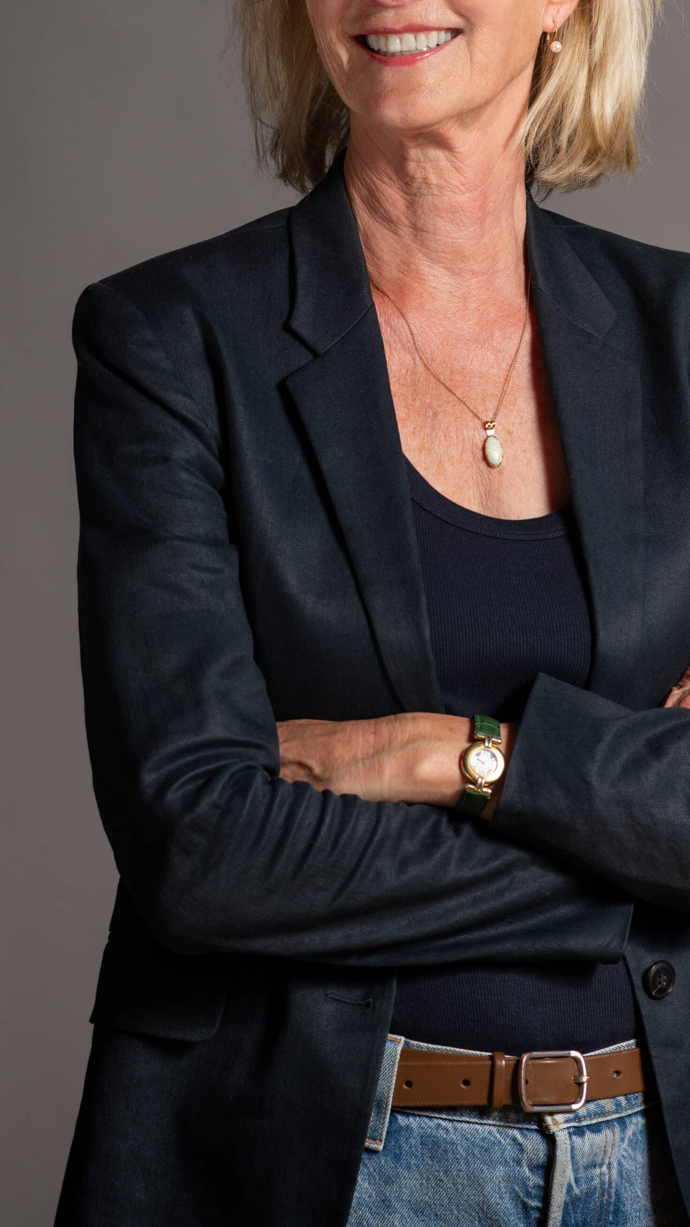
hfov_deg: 9.3
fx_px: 4261
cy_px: 408
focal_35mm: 131
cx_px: 436
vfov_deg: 16.3
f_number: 5
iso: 100
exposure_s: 1/60
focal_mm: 85
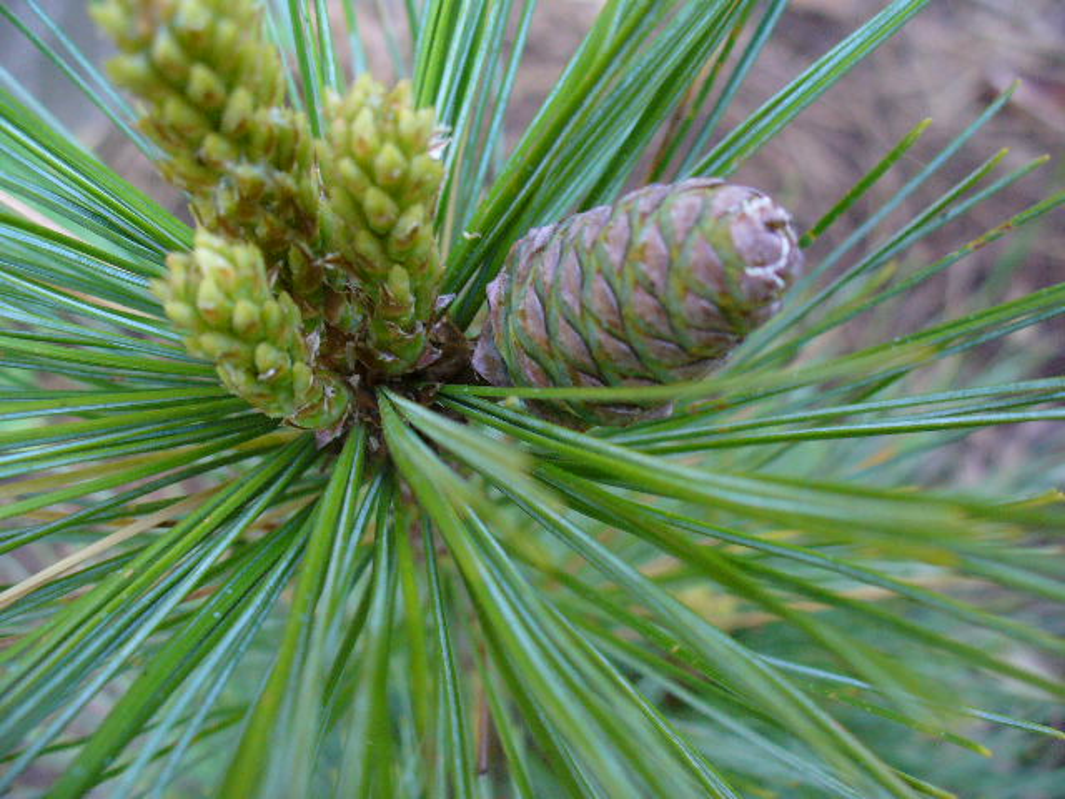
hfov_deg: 50.1
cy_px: 400
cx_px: 532
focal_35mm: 37
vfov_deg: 38.7
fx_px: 1138
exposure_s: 1/25
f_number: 2.8
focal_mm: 6.1
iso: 200
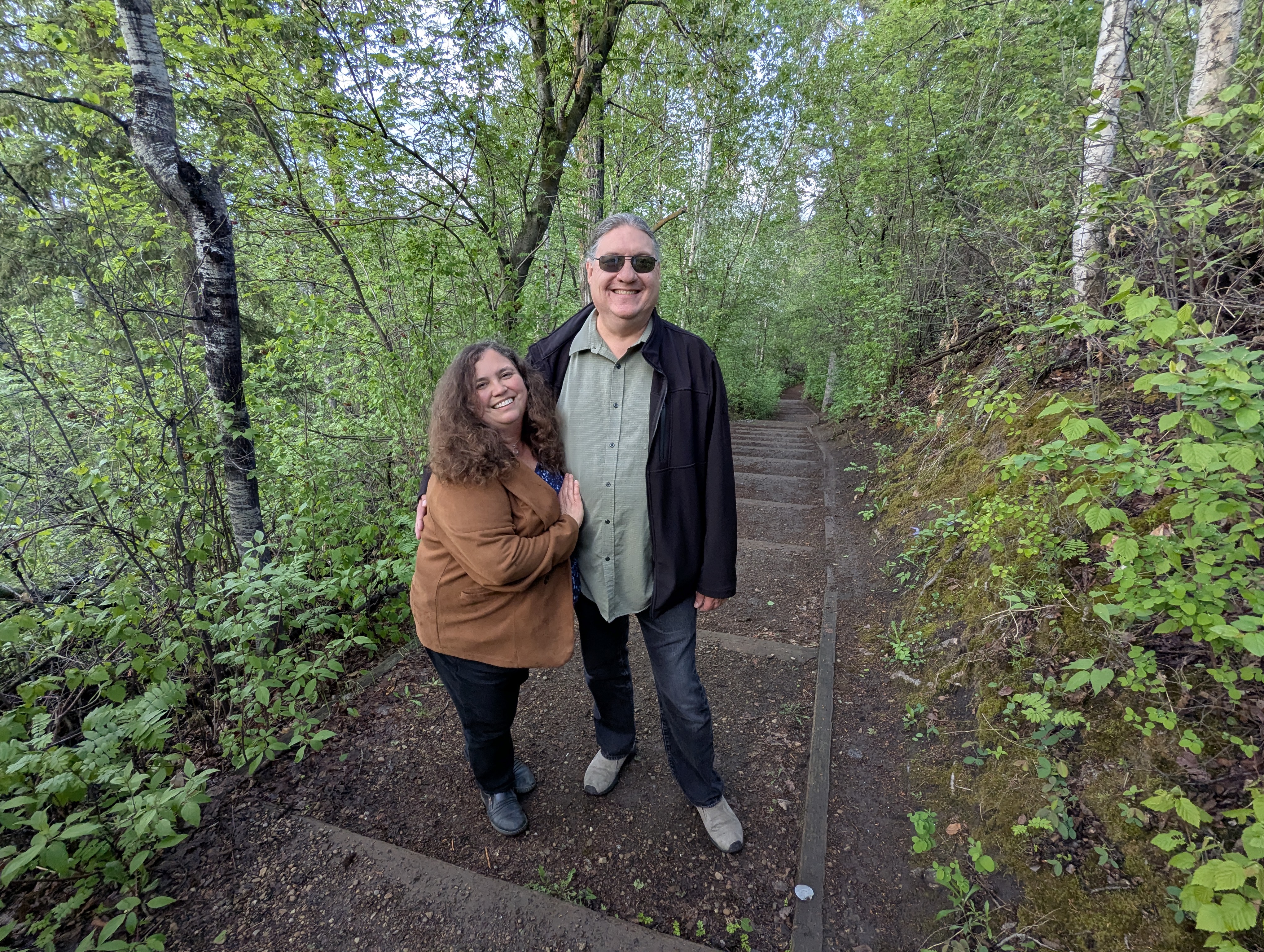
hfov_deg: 94.4
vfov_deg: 78.2
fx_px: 585
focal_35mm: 16
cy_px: 476
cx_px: 632
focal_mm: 2.35
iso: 125
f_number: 2.2
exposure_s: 1/177
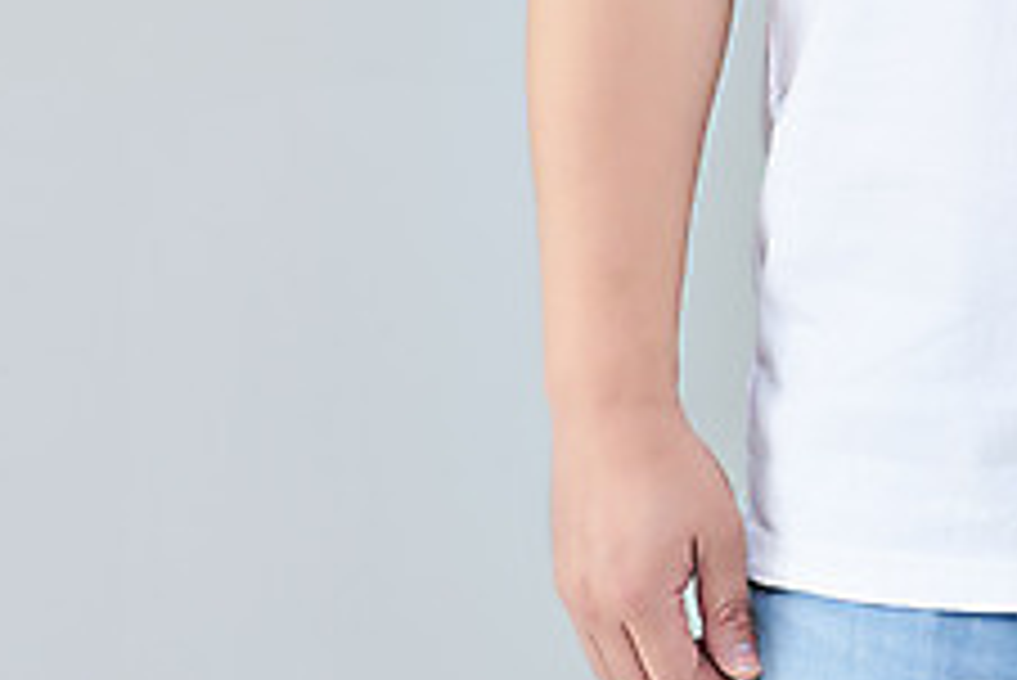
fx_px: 8678
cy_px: -194
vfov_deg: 4.5
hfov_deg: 6.7
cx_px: 1213
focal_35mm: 307
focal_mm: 116
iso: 100
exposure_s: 1/125
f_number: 16
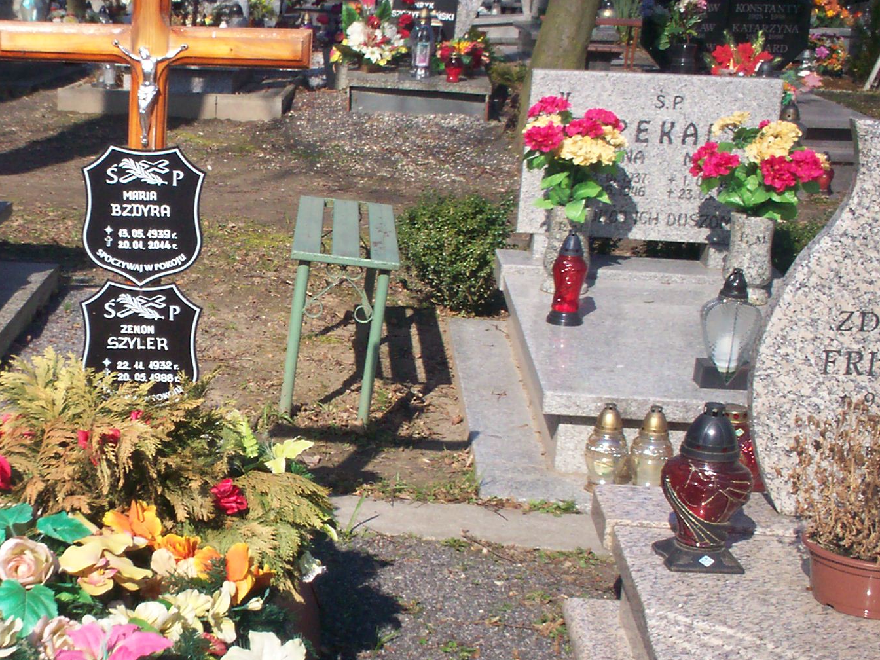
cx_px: 139
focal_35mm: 69
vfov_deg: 21.3
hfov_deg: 27.4
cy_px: 388
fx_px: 1754
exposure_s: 1/346
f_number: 4.5
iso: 100
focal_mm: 6
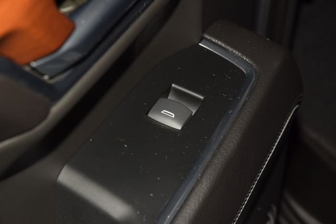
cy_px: 112
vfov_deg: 13.0
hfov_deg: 19.5
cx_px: 168
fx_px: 980
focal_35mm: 105
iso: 180
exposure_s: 1/125
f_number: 8
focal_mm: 70
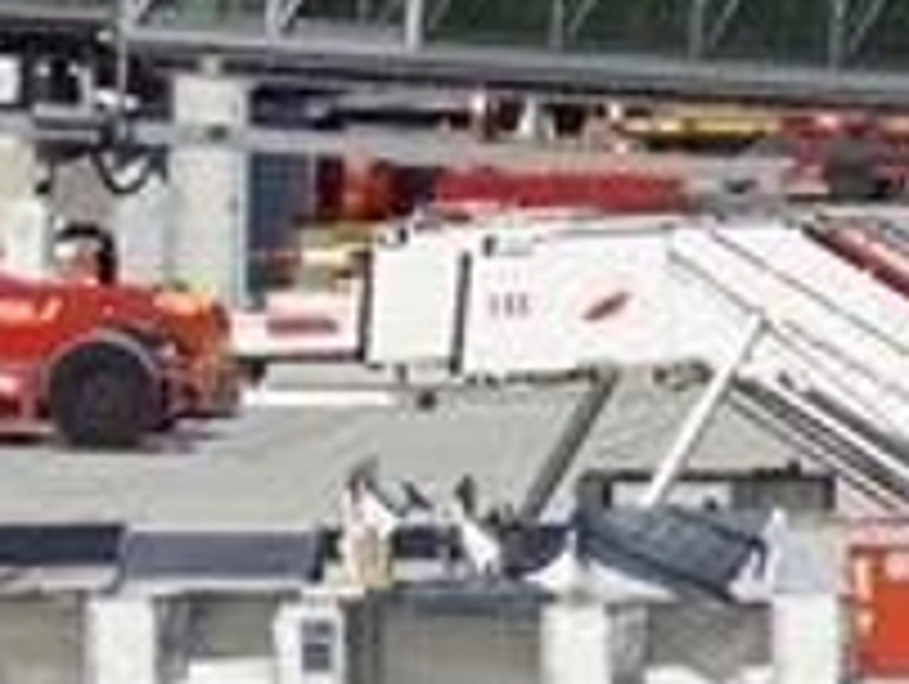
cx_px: 1786
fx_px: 22473
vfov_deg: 1.7
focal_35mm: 855
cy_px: 290
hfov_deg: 2.3
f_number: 8
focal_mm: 75
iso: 100
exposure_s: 1/400
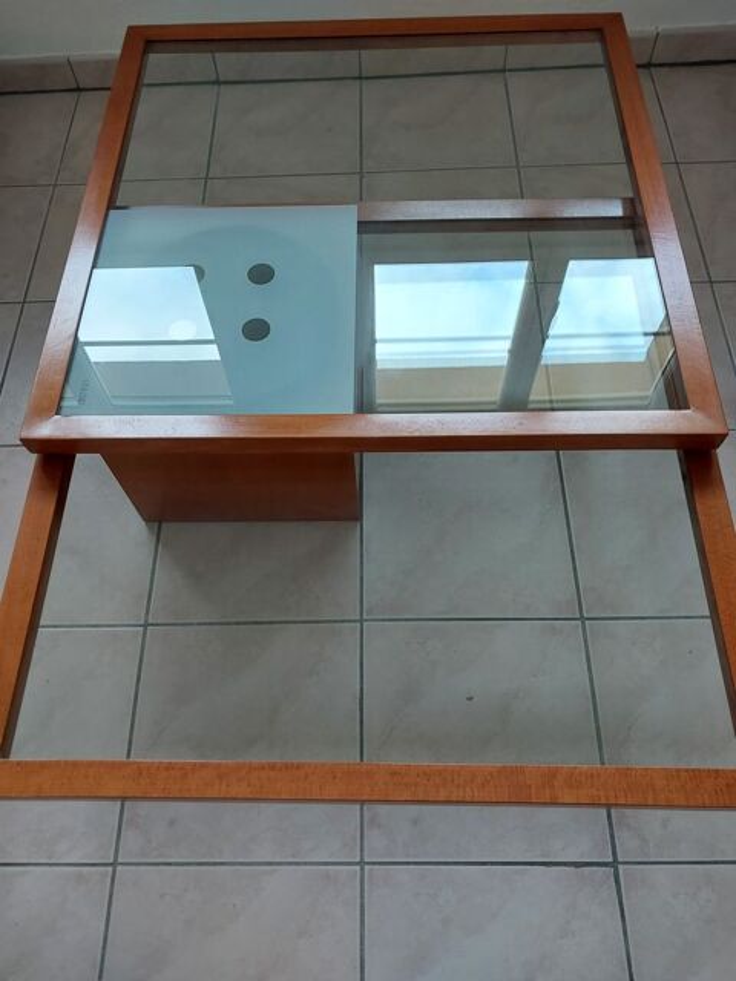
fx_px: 850
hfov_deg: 46.8
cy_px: 490
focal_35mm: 30
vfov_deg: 60.0
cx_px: 368
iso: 100
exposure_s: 1/60
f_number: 1.8
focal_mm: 4.6
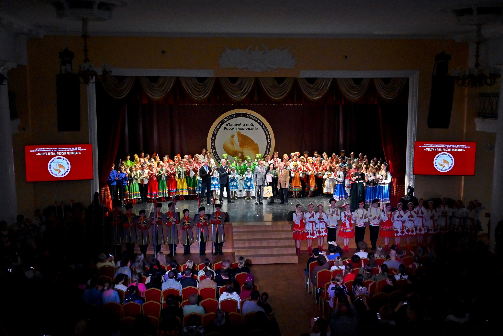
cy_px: 168
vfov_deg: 34.2
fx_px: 545
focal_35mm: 39
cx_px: 252
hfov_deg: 49.6
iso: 1600
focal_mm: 26
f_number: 5.6
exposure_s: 1/350
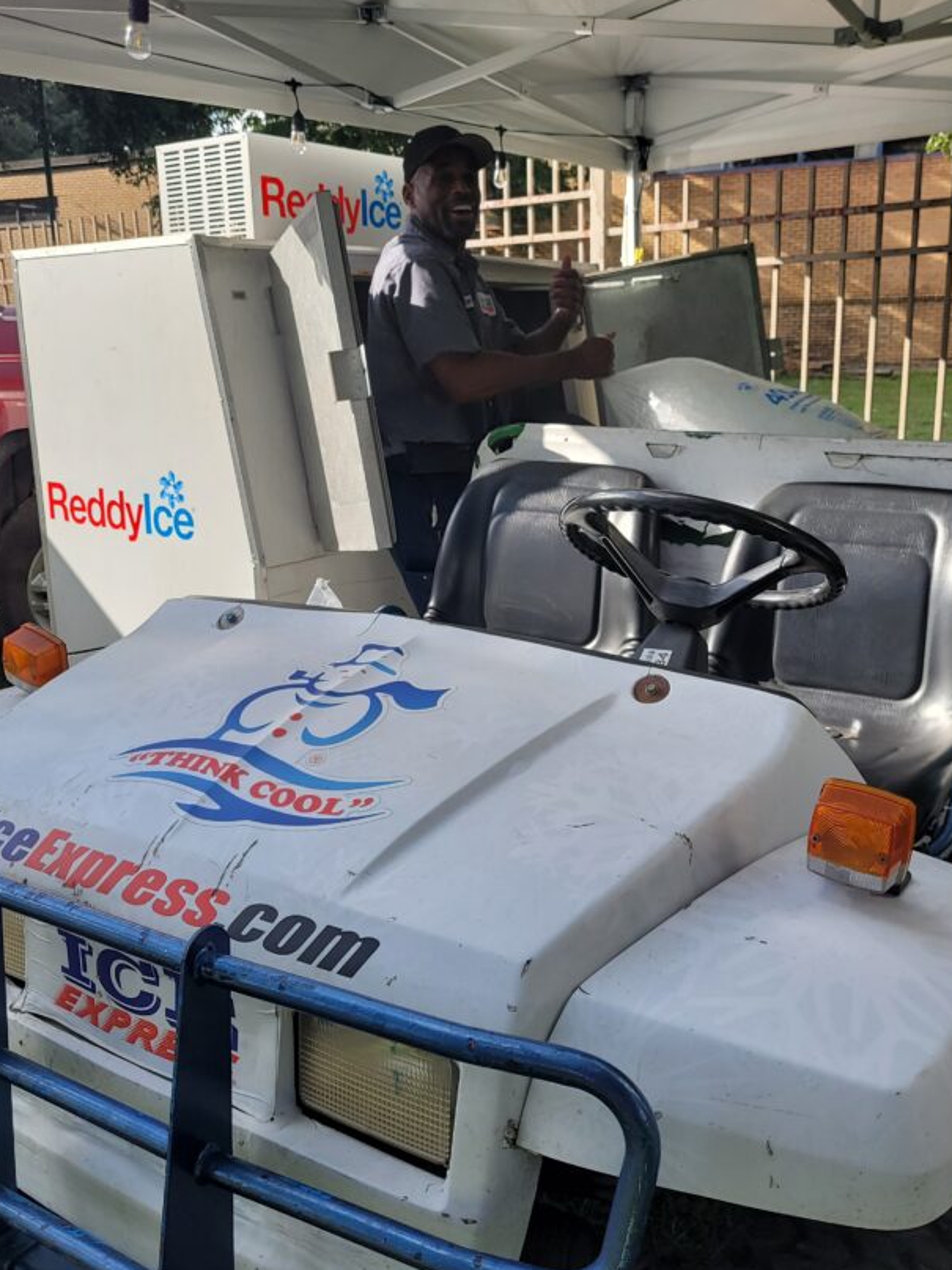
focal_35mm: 33
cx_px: 469
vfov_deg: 55.4
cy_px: 647
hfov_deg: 42.9
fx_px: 1210
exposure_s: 1/1157
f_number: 1.8
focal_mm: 5.4
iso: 40
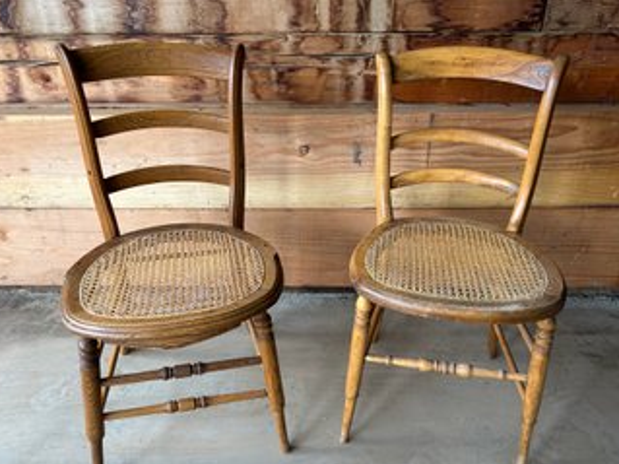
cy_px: 248
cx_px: 302
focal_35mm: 28
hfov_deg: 63.5
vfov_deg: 49.7
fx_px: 501
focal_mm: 5.7
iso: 50
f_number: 1.5
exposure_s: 1/121
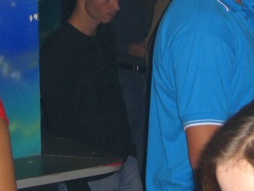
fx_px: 1124
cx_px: 191
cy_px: 40
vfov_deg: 9.7
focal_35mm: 153
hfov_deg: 12.9
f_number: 3.6
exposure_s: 1/60
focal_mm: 11.8
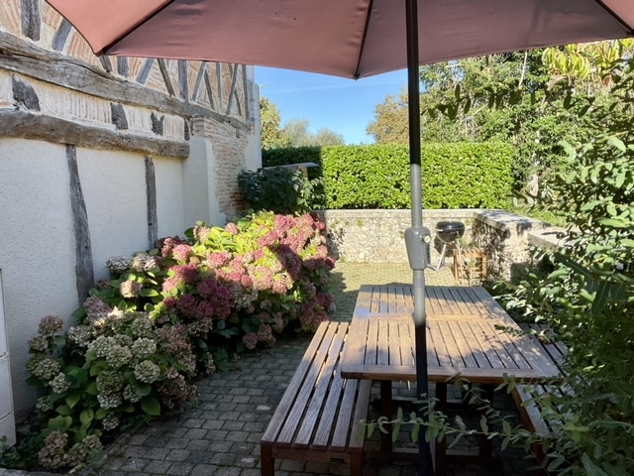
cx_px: 317
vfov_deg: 48.2
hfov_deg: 61.7
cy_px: 238
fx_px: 531
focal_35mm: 29
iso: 16
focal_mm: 3
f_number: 1.8
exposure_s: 1/574
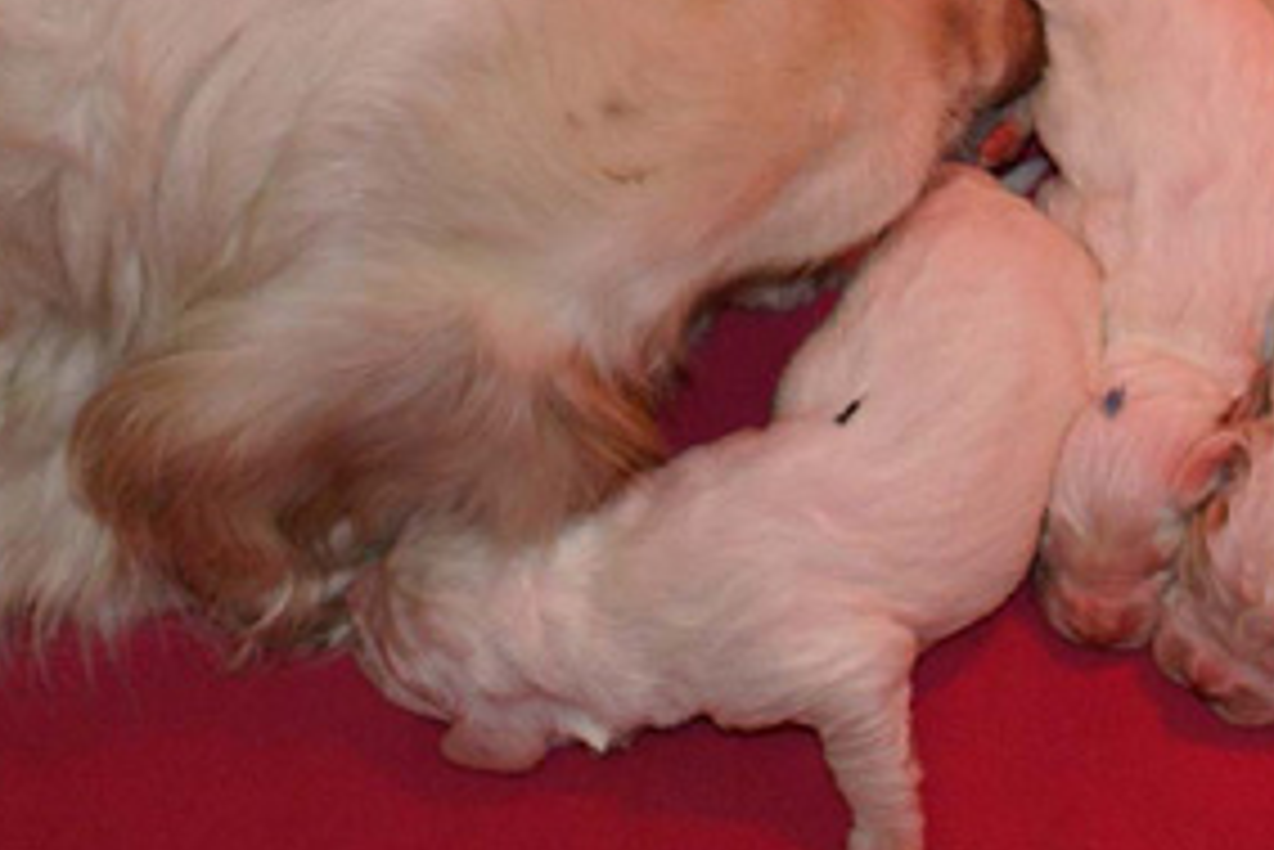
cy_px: 88
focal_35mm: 148
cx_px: 1445
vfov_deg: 9.2
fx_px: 5255
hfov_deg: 13.5
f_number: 5.6
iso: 400
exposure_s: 1/60
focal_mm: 35
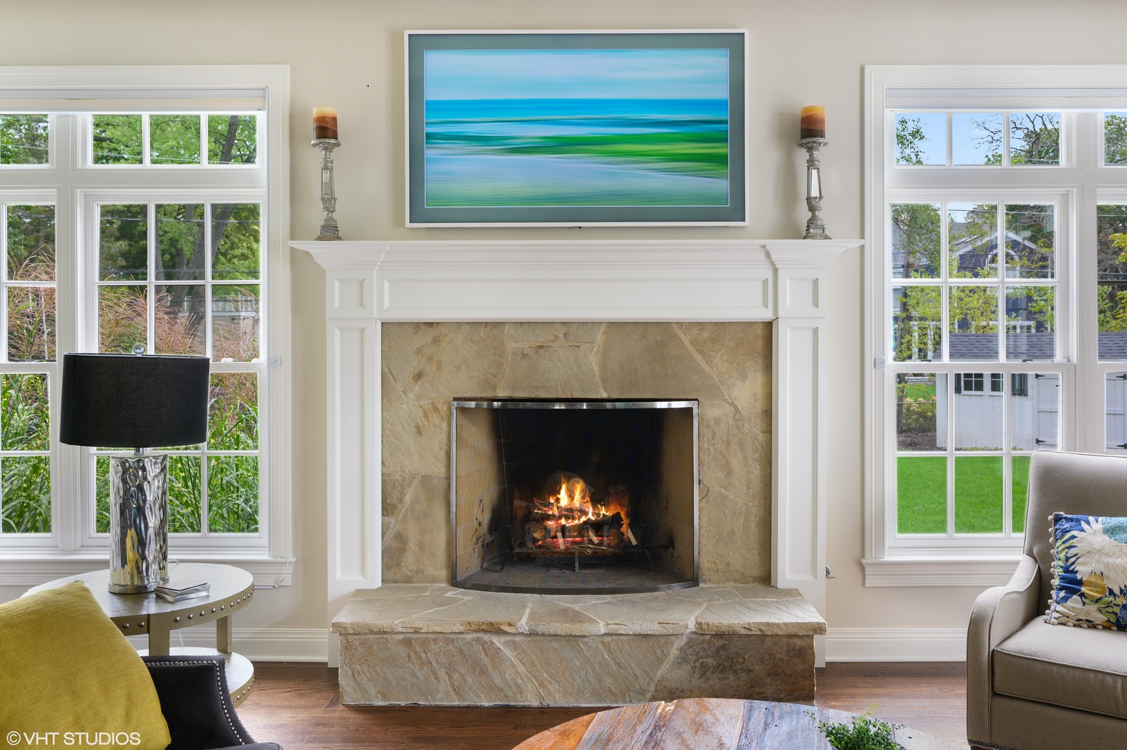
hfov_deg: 67.4
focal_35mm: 27
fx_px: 845
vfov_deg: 47.9
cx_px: 564
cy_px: 375
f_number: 8
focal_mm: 27
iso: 200
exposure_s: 1/3
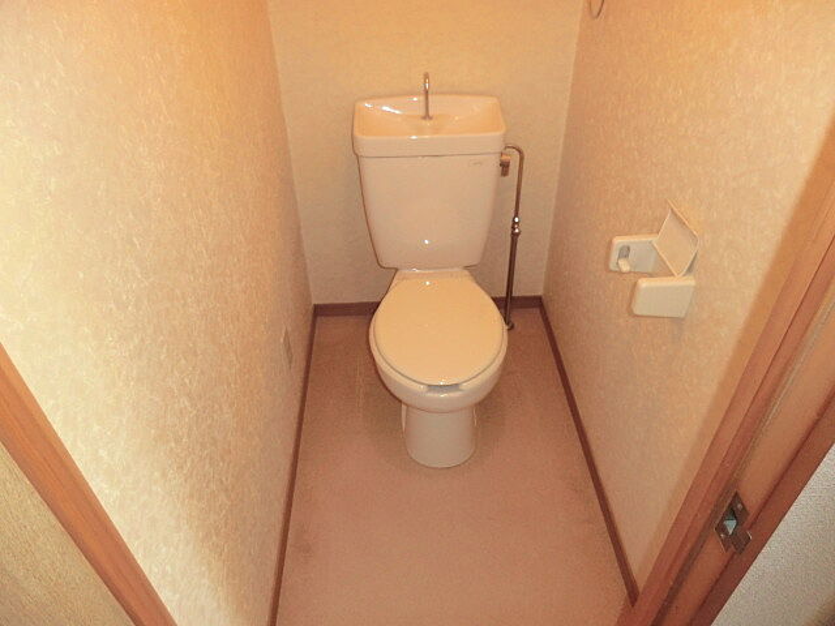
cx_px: 418
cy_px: 313
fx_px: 579
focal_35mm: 24
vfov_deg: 56.8
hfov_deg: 71.6
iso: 400
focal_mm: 4.3
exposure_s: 1/30
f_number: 3.2
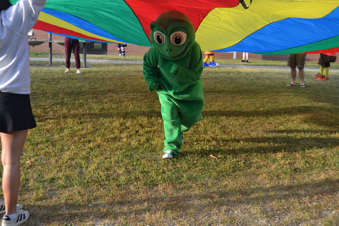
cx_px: 170
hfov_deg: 43.6
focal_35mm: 45
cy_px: 113
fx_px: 424
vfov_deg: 29.9
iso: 125
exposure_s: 1/125
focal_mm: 30
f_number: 5.6
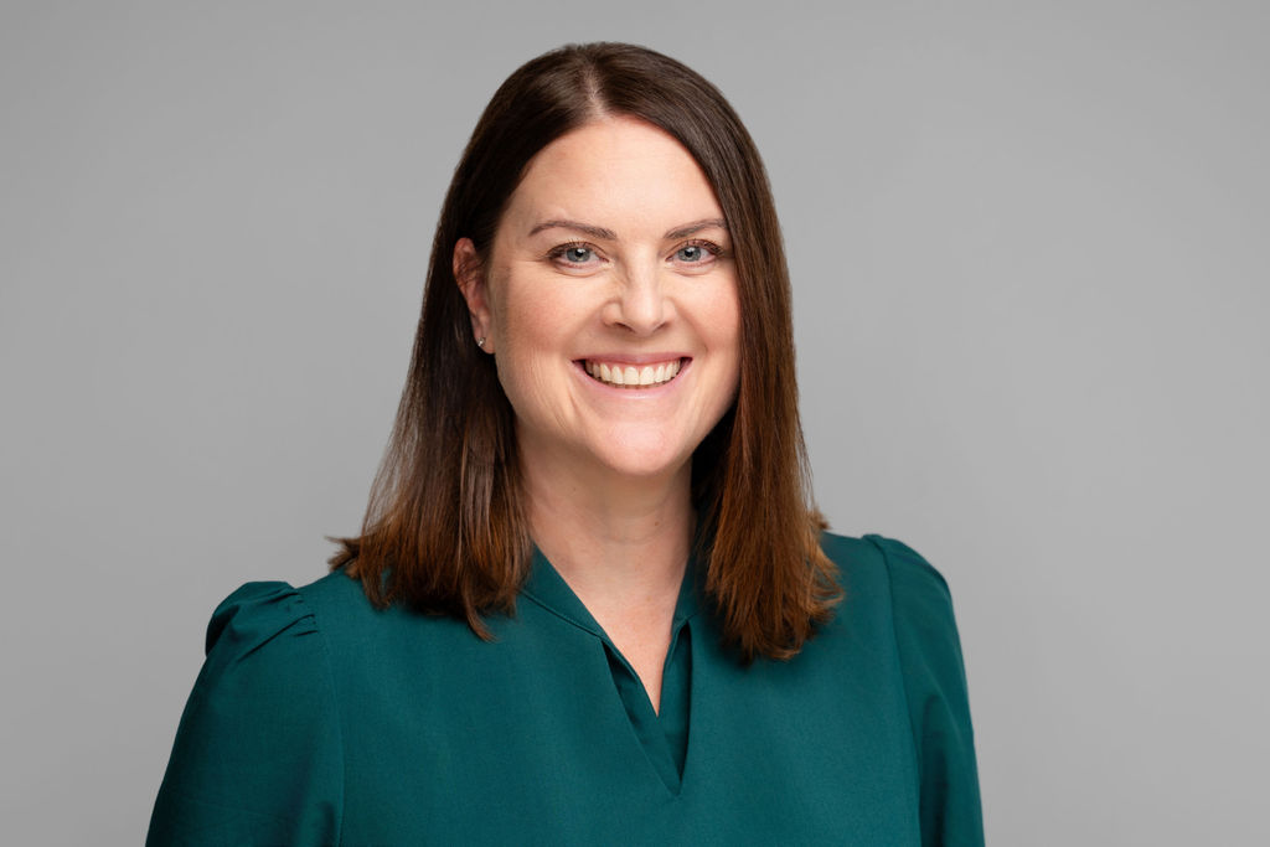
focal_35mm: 75
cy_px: 424
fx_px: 2646
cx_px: 635
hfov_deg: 27.0
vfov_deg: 18.2
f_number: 5
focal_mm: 75
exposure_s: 1/200
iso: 50
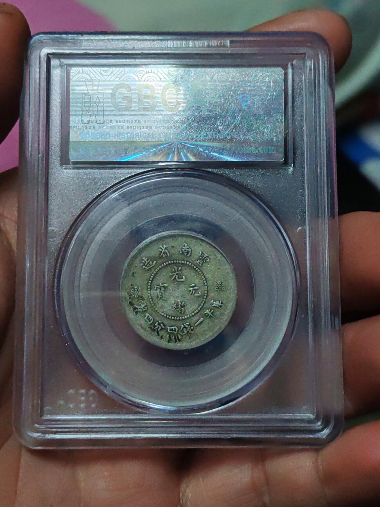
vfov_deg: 35.5
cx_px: 190
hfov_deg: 27.0
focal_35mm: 54
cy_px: 254
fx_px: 790
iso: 1000
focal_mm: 6.12
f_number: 1.9
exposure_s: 1/100
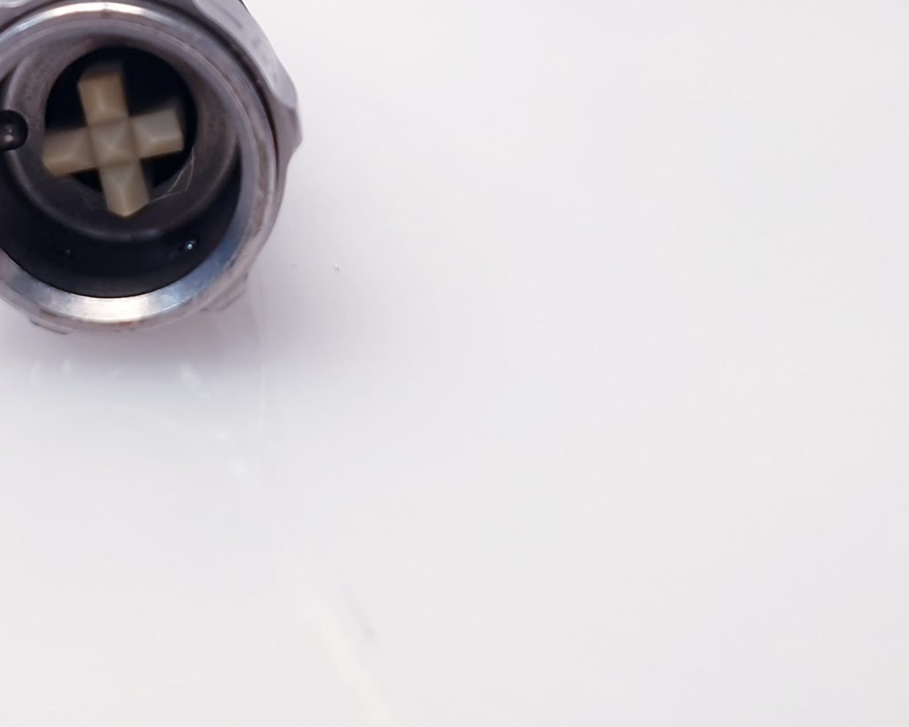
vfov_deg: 22.4
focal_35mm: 64
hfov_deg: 28.8
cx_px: 149
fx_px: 1722
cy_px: -90
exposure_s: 1/50
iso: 80
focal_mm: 4.3
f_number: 2.4
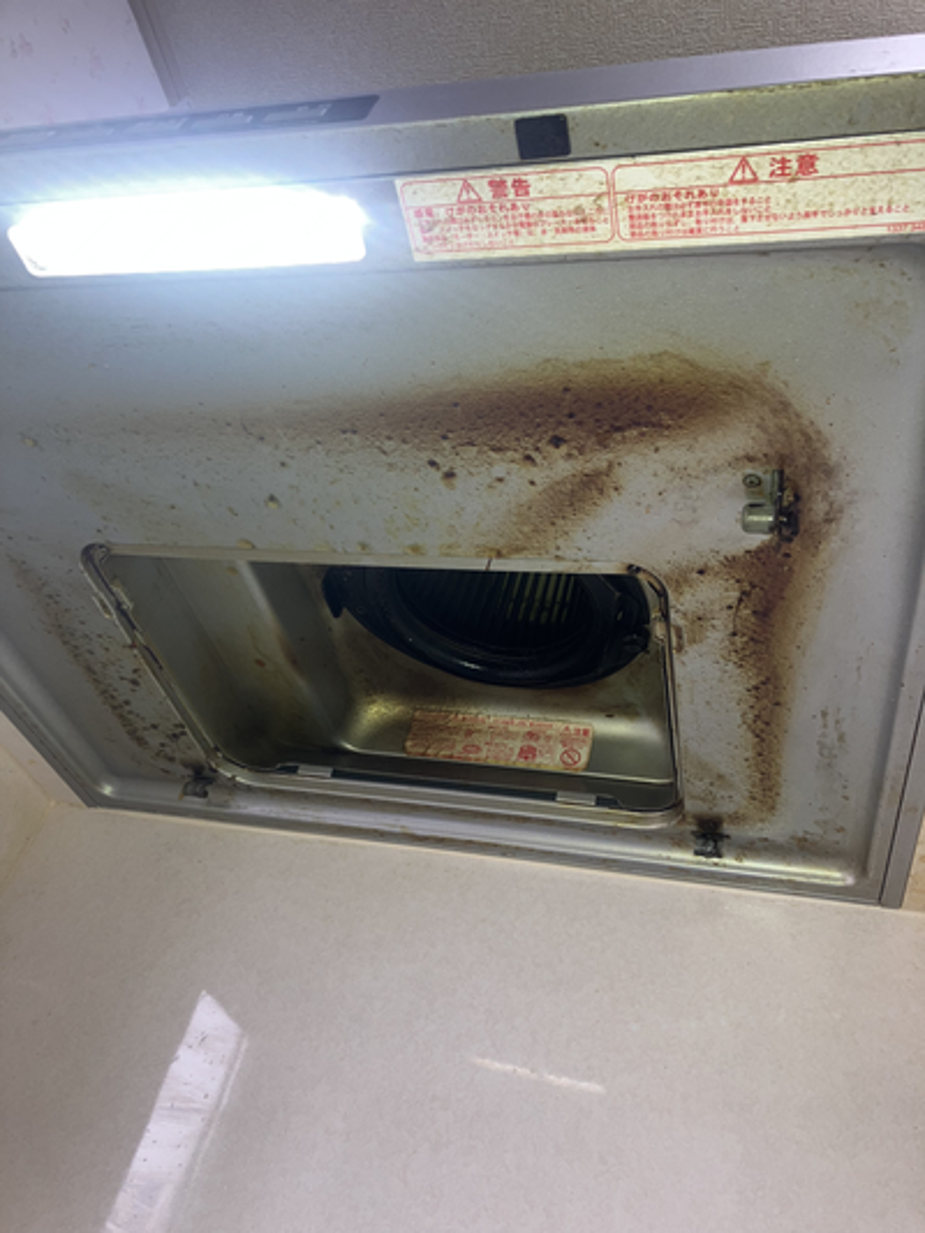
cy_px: 616
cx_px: 462
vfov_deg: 63.4
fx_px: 997
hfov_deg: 49.8
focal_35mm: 28
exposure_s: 1/26
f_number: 1.8
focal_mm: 3.99
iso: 20
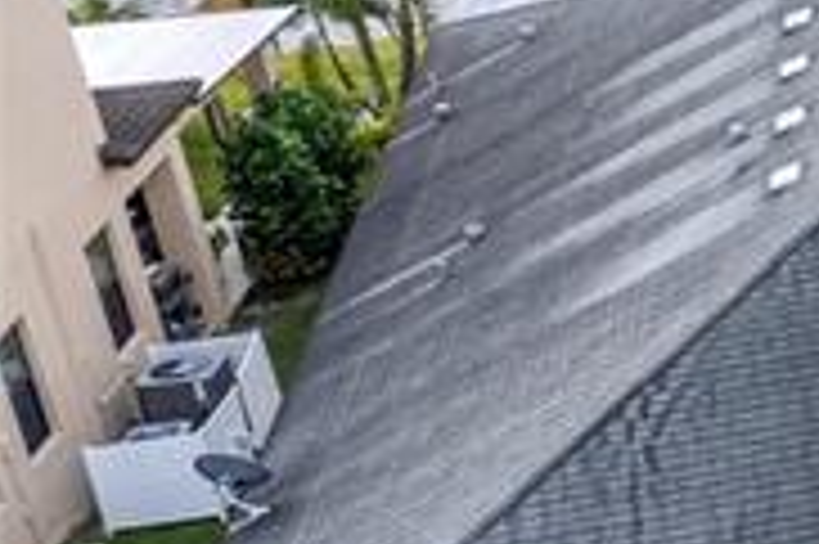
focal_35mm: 124
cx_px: 2300
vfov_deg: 11.0
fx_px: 2818
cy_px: 128
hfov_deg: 11.5
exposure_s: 1/180
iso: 100
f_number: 2.8
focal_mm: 8.38
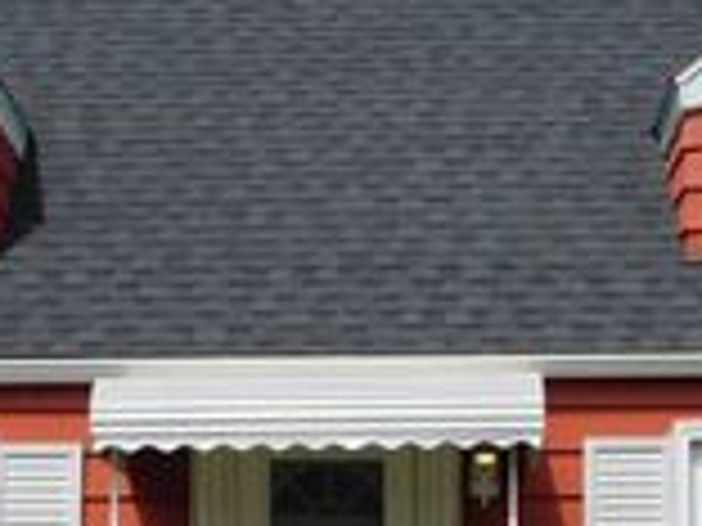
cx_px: 310
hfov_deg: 15.4
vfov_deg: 11.5
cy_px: 537
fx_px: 2596
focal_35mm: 128
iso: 125
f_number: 7.2
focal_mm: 7.1
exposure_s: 1/500
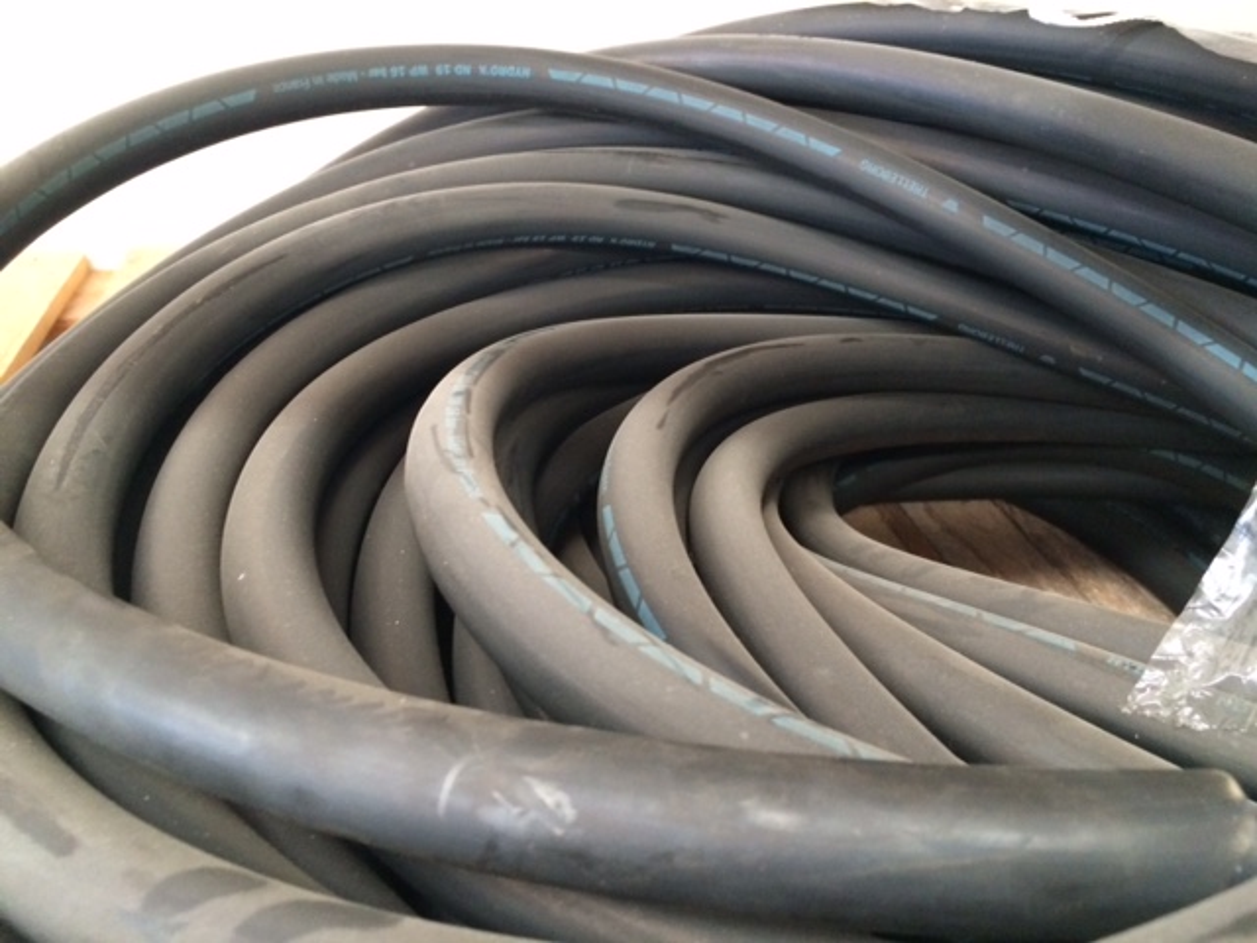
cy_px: 472
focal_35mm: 29
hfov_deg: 61.7
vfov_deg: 48.2
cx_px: 628
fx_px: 1053
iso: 320
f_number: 2.2
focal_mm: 4.15
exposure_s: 1/15
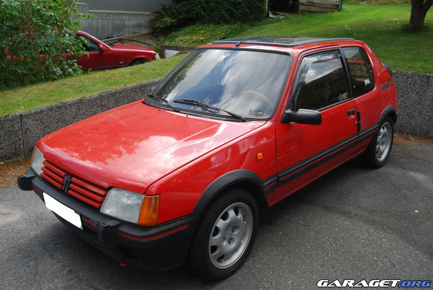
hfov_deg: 57.2
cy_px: 145
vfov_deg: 40.0
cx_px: 216
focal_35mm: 33
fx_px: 397
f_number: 5.6
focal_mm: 22
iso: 100
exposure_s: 1/125
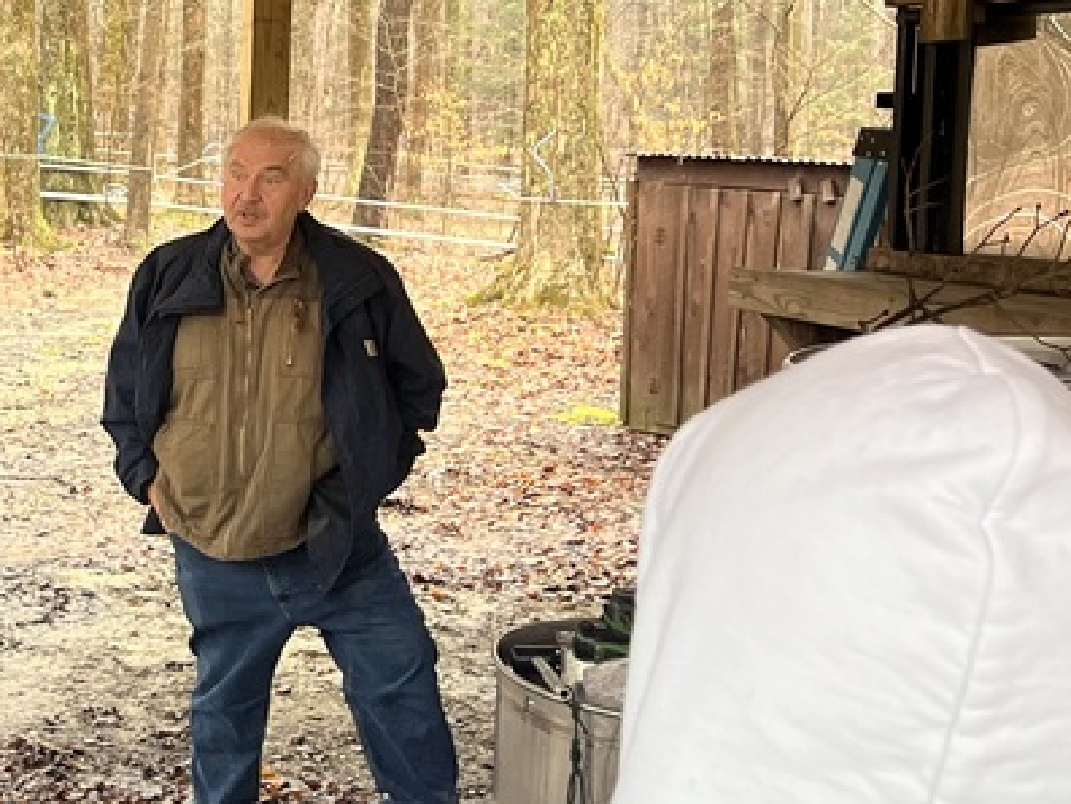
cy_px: 254
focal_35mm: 67
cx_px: -5
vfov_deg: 21.8
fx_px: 2074
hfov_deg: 27.3
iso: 125
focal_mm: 5.7
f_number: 1.5
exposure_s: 1/109
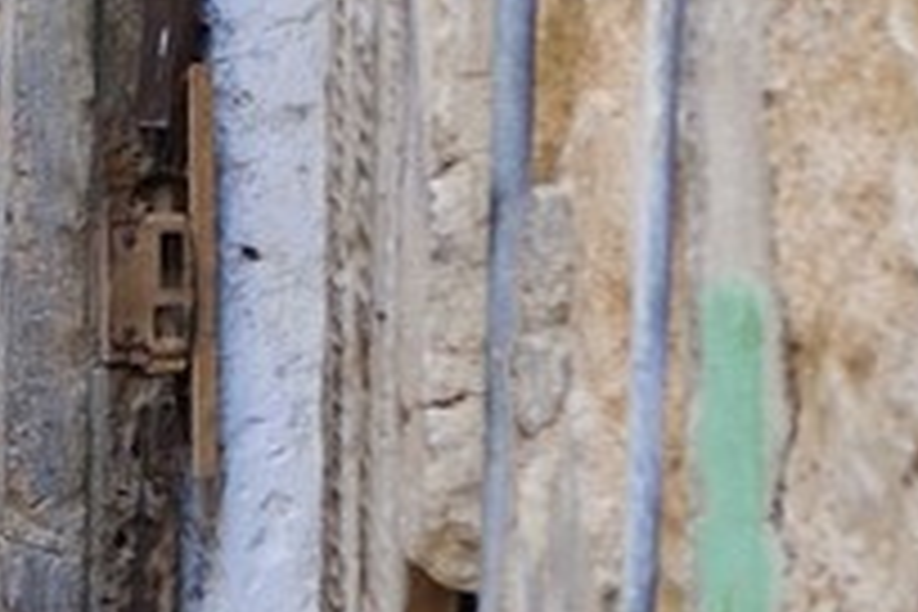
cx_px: -1750
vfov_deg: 2.5
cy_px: 324
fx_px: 13998
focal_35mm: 549
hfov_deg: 3.7
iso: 400
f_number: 2.8
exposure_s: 1/125
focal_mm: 70
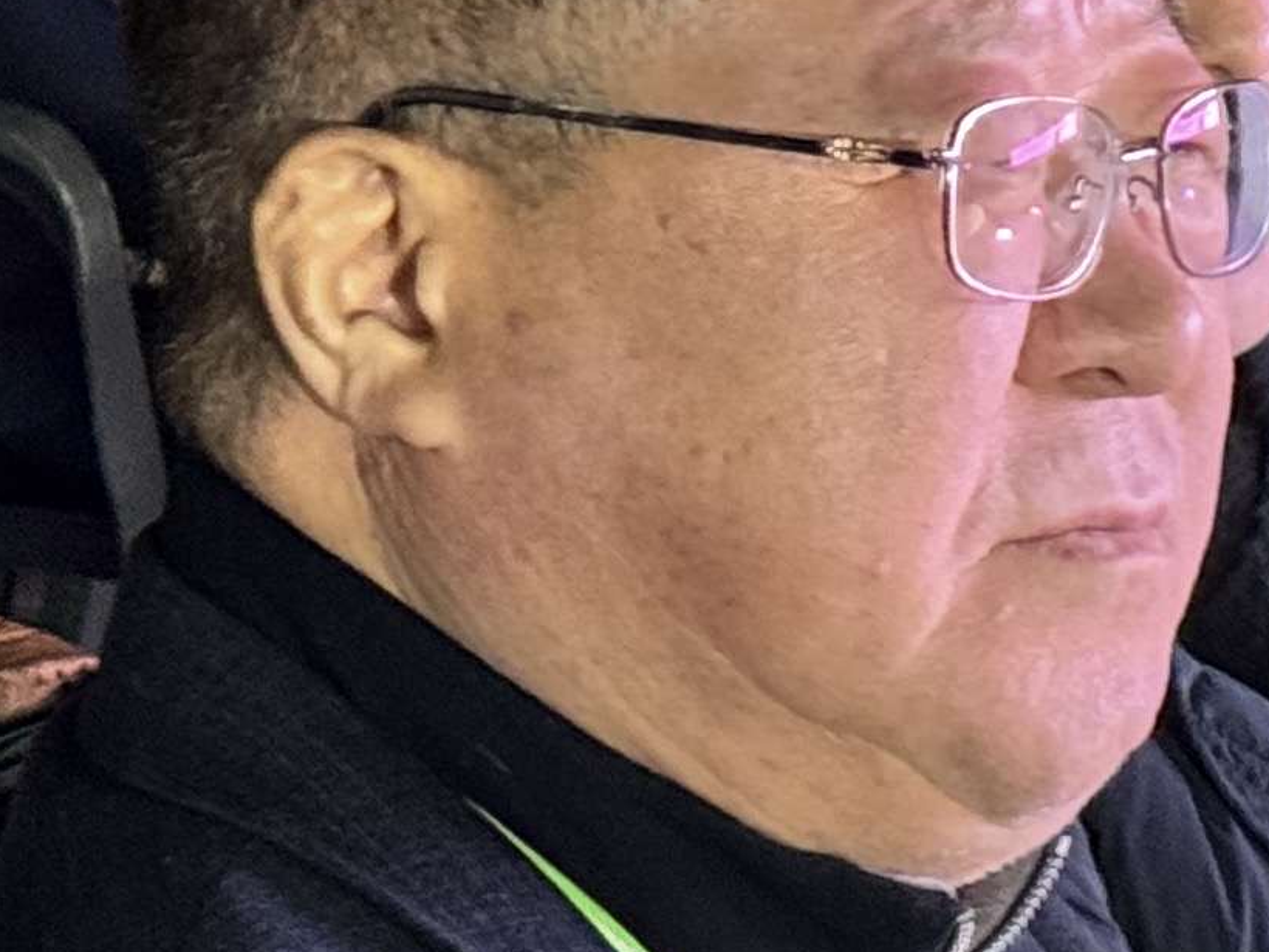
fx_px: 8652
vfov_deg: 6.2
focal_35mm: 236
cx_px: -775
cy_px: -749
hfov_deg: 8.2
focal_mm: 6.76
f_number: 1.78
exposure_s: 1/40
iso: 500
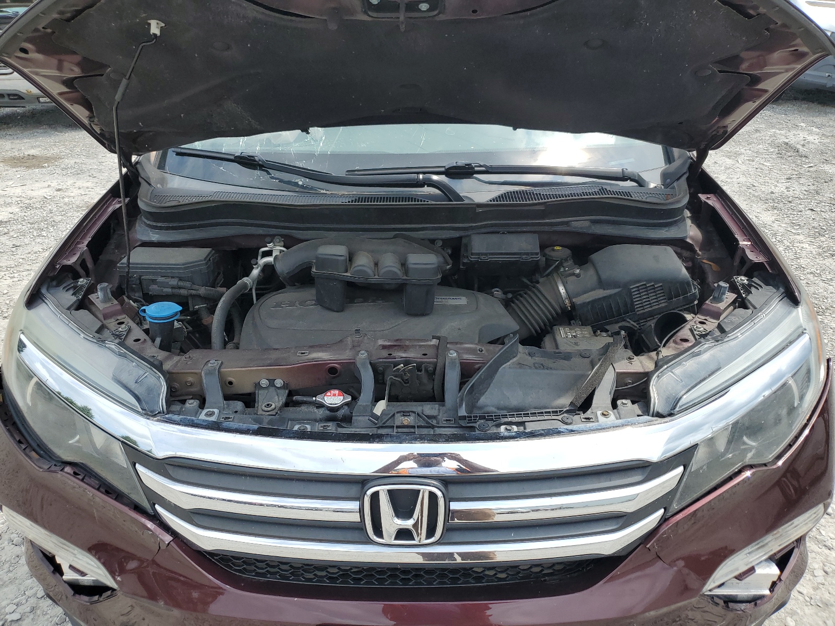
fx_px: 627
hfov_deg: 67.3
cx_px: 418
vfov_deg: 53.1
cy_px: 313
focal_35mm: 26
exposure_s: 1/2000
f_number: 1.5
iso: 50
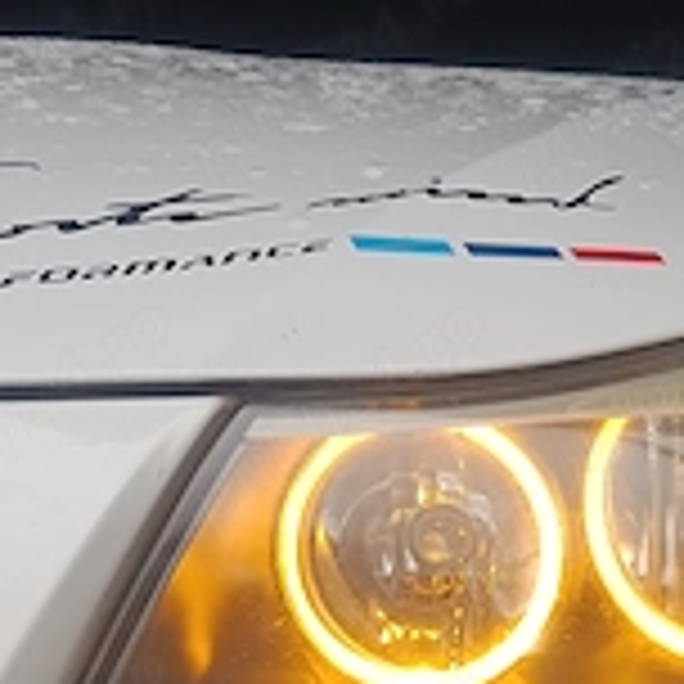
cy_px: 832
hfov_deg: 20.5
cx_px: 495
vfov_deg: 19.4
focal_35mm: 84
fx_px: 1878
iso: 473
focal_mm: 5.24
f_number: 1.7
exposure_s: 1/100
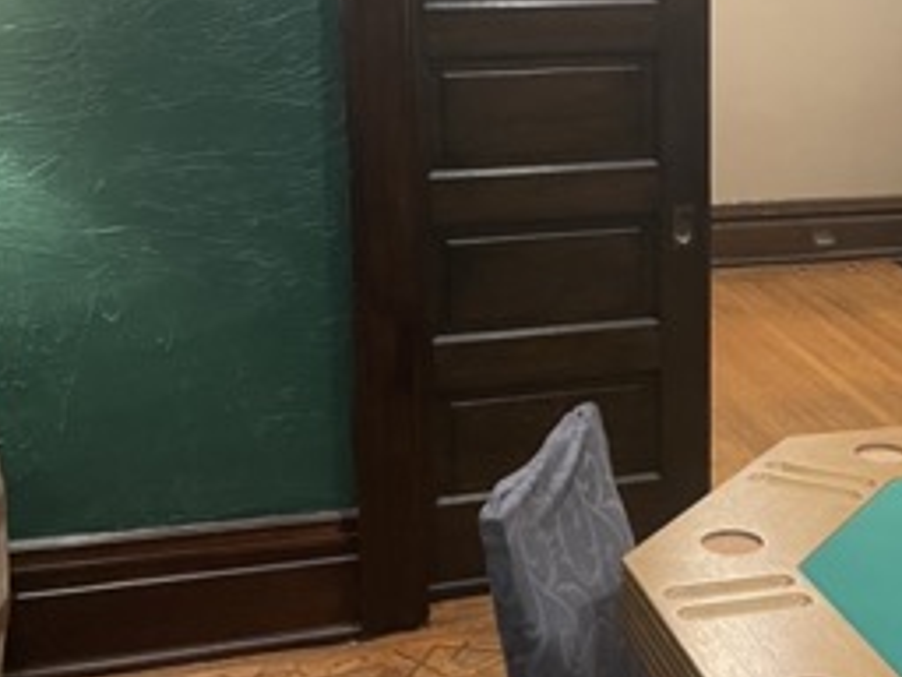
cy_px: 169
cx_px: 705
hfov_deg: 29.2
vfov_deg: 22.4
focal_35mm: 65
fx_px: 1694
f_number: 1.6
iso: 640
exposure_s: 1/40
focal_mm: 4.2
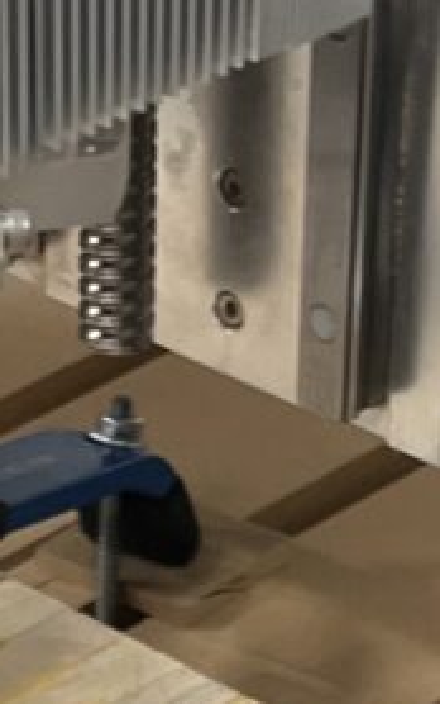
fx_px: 3795
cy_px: 1127
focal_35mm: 198
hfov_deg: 6.6
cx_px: -48
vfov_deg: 10.2
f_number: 1.5
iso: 100
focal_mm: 5.7
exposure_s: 1/100
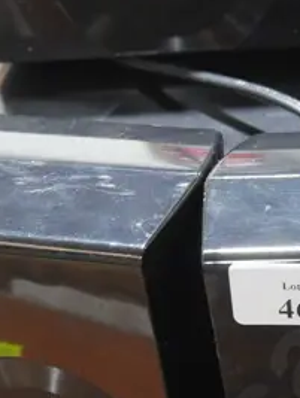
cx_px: 359
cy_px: 291
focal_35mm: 161
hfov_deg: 9.1
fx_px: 1856
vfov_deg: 12.2
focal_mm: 21
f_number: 4.6
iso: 2000
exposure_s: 1/60
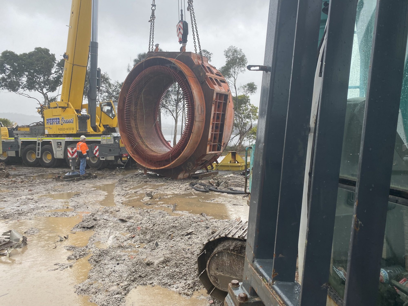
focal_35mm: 26
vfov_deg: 53.1
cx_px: 204
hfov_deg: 67.3
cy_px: 153
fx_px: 306
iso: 32
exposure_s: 1/151
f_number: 1.8
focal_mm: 4.25
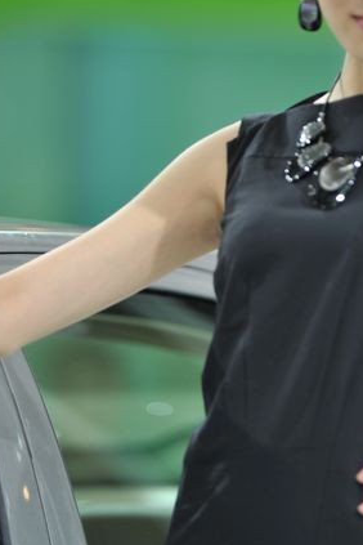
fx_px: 7320
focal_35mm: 484
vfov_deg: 4.3
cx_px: 342
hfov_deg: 2.8
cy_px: 282
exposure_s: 1/320
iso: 200
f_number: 2
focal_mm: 200
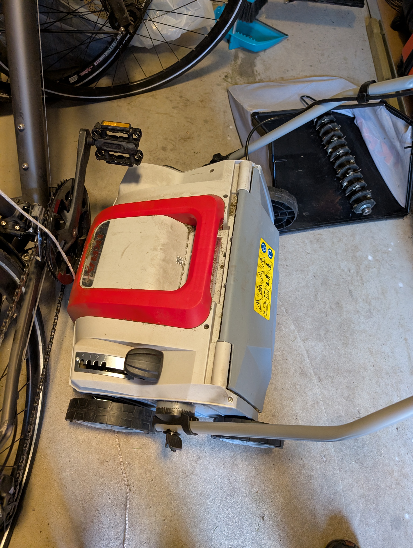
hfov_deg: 56.9
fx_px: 381
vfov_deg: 71.5
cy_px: 274
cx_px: 206
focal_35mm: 24
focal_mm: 6.9
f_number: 1.68
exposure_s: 1/63.4
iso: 1225
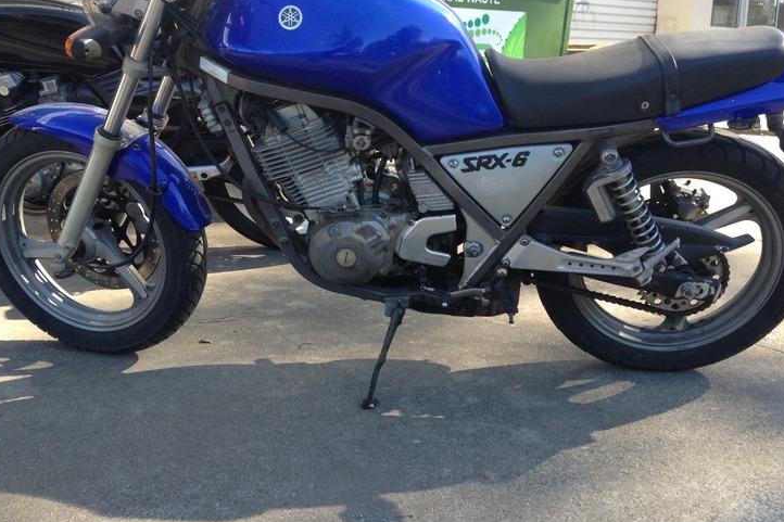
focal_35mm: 38
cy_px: 233
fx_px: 827
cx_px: 407
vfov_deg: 35.0
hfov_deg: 50.7
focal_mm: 3.3
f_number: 2.4
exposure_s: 1/150
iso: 25
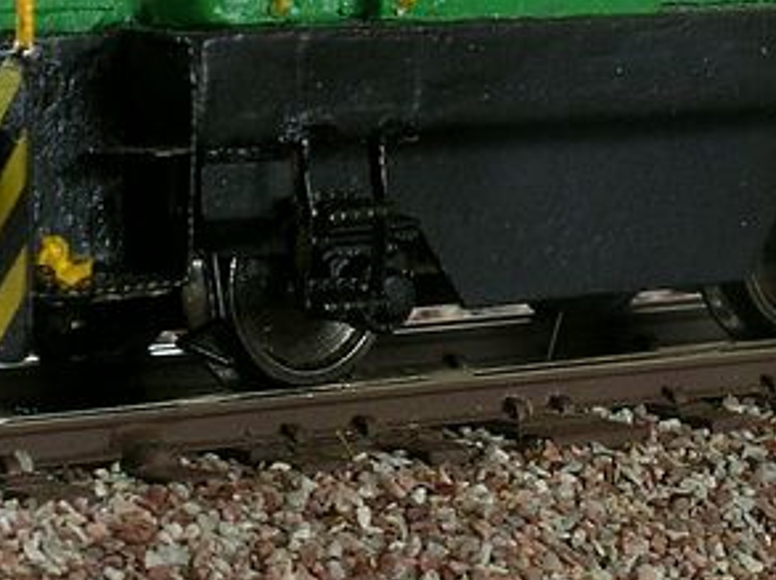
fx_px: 9874
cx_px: 485
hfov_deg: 4.5
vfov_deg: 3.4
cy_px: 16
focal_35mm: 441
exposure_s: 1/3
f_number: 7.4
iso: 50
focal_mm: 12.6
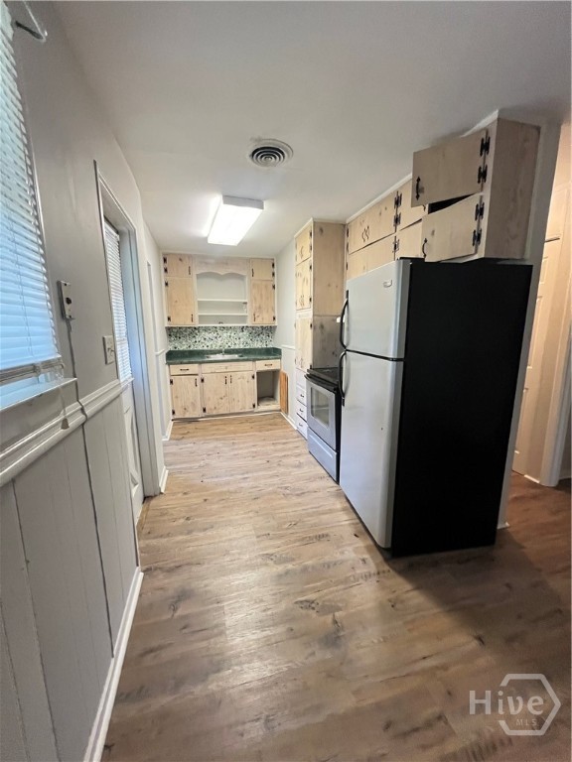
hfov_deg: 89.9
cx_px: 286
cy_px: 381
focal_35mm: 13
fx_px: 286
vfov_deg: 106.2
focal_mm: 1.57
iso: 800
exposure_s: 1/60
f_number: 1.8
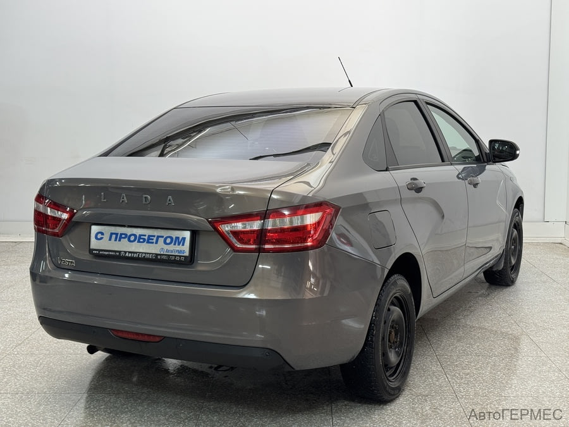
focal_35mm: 48
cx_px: 284
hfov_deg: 39.7
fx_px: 789
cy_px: 214
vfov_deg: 30.3
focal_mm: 6.76
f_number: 1.78
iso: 64
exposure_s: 1/50
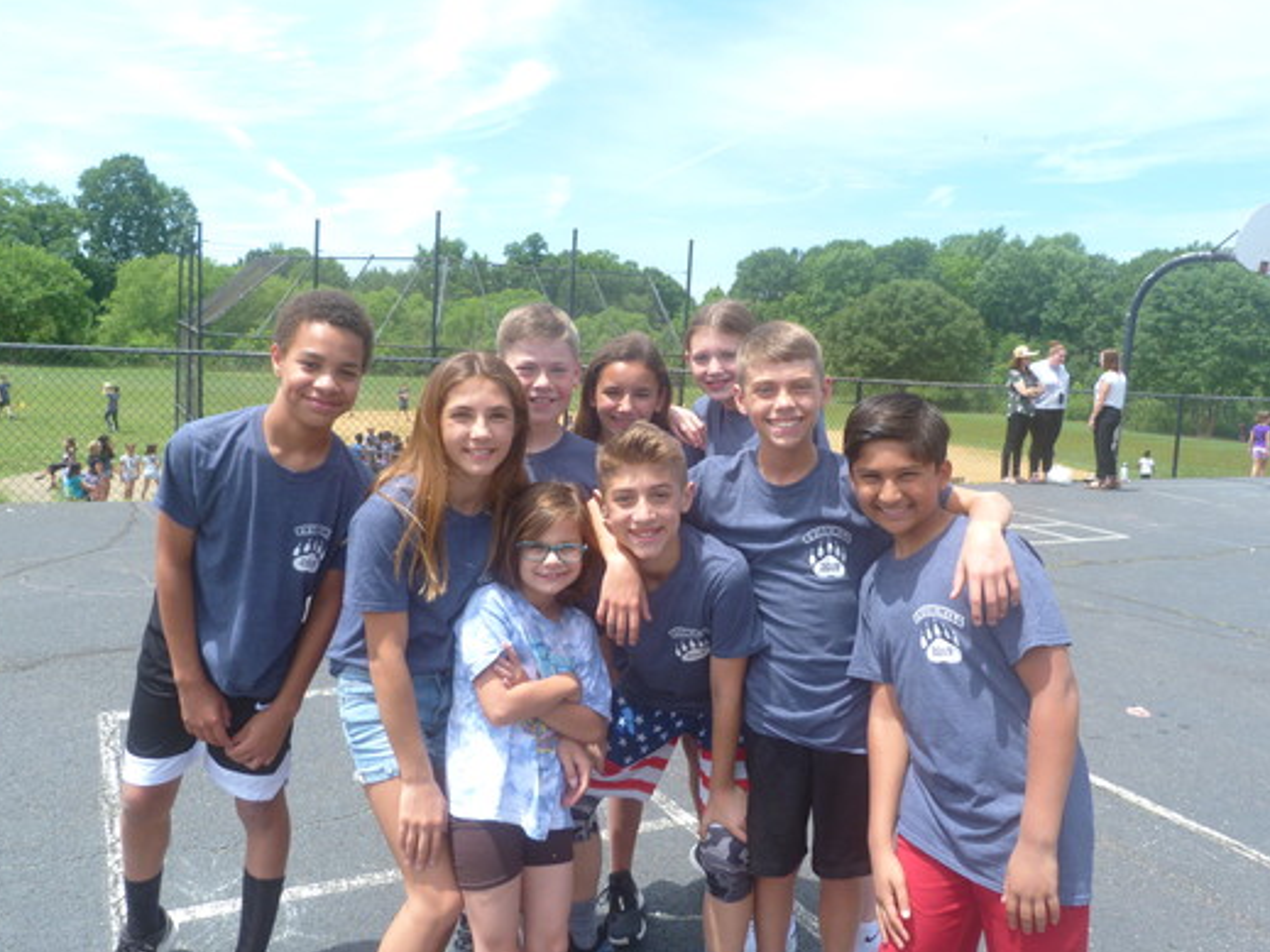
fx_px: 990
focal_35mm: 27
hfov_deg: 65.3
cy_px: 467
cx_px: 648
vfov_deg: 51.3
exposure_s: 1/250
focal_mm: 4.5
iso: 80
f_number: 4
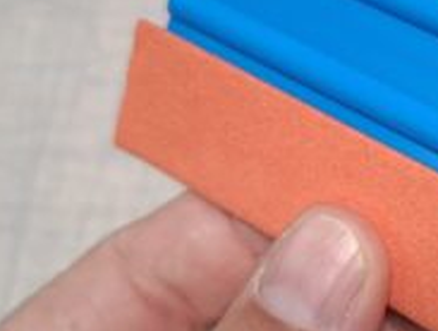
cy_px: 143
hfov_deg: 28.4
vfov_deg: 23.0
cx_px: 433
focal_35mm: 64
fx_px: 811
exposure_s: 1/100
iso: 250
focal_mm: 5.54
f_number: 1.8
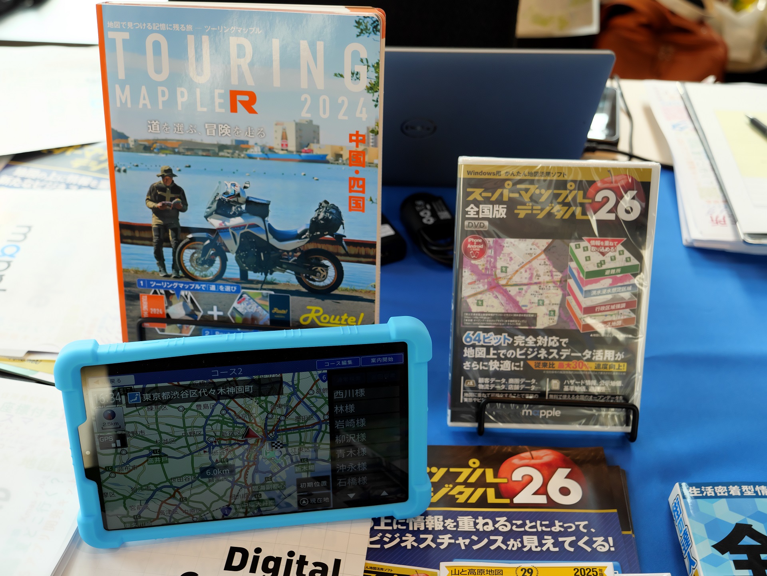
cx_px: 384
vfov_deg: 32.9
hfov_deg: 42.9
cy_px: 288
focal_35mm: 44
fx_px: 975
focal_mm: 22
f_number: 3.3
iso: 320
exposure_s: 1/100
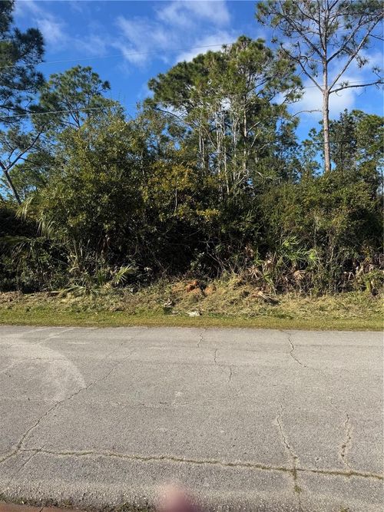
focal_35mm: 24
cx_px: 192
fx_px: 355
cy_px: 256
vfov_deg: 71.6
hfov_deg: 56.8
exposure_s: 1/2959
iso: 80
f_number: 1.78
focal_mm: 6.76
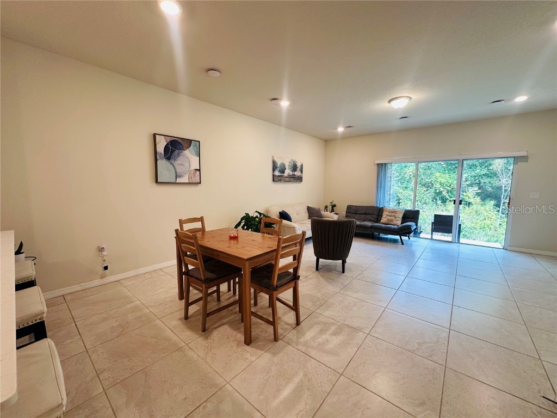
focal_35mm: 14
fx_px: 225
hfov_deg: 102.1
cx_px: 278
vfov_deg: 85.7
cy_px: 209
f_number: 2.2
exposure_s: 1/60
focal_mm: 2.22
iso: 200
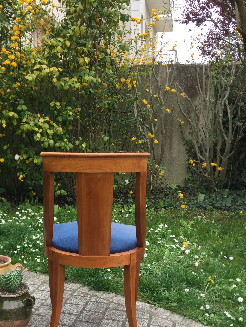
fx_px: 379
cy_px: 212
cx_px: 78
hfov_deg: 35.5
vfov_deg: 46.2
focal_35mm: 40
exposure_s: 1/314
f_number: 2.2
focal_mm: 4.15
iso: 32
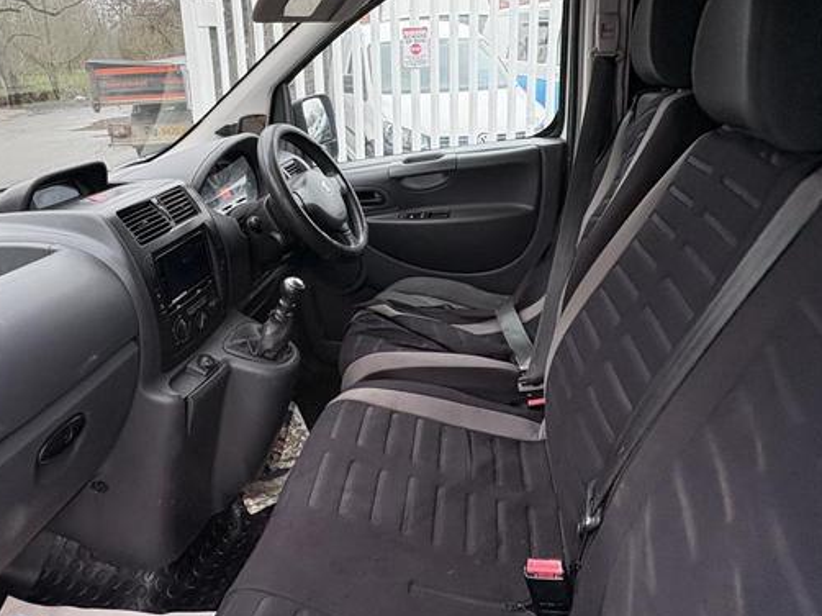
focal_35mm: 25
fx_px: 593
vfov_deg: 53.7
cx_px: 342
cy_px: 205
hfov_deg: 68.9
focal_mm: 2.22
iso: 160
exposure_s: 1/99
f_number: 2.2
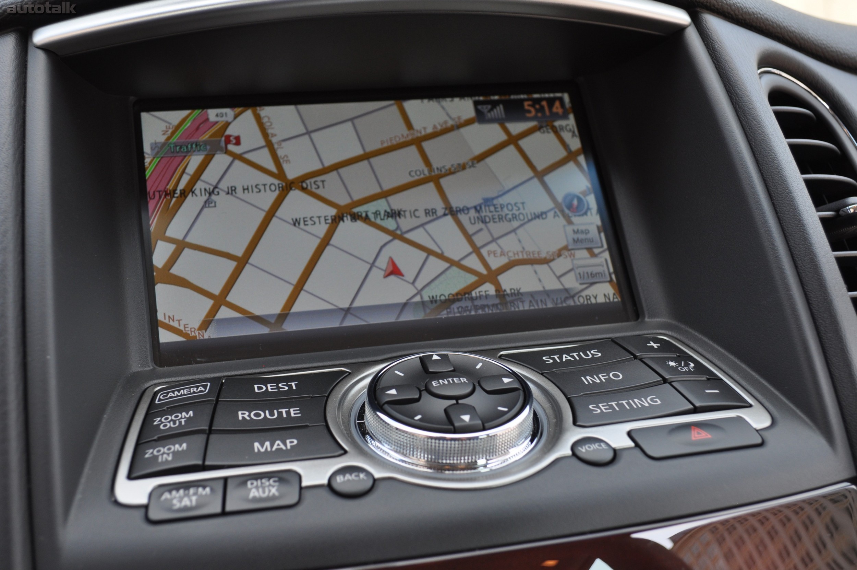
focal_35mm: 48
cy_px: 285
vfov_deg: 28.0
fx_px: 1141
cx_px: 428
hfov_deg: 41.2
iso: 280
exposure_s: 1/125
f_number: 5.6
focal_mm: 32
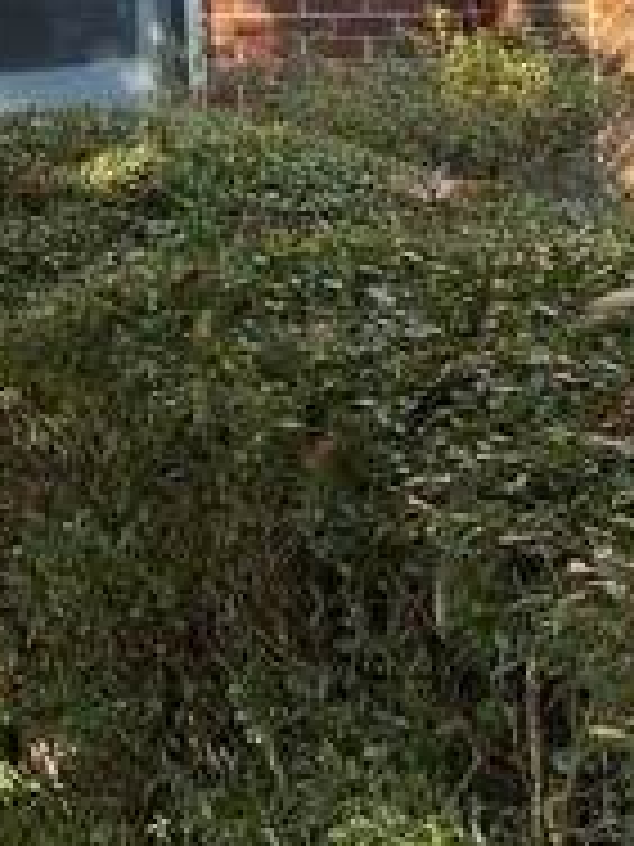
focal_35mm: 106
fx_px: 2589
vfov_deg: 17.7
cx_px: -387
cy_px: -162
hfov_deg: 13.0
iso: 50
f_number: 1.8
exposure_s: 1/122
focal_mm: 4.25
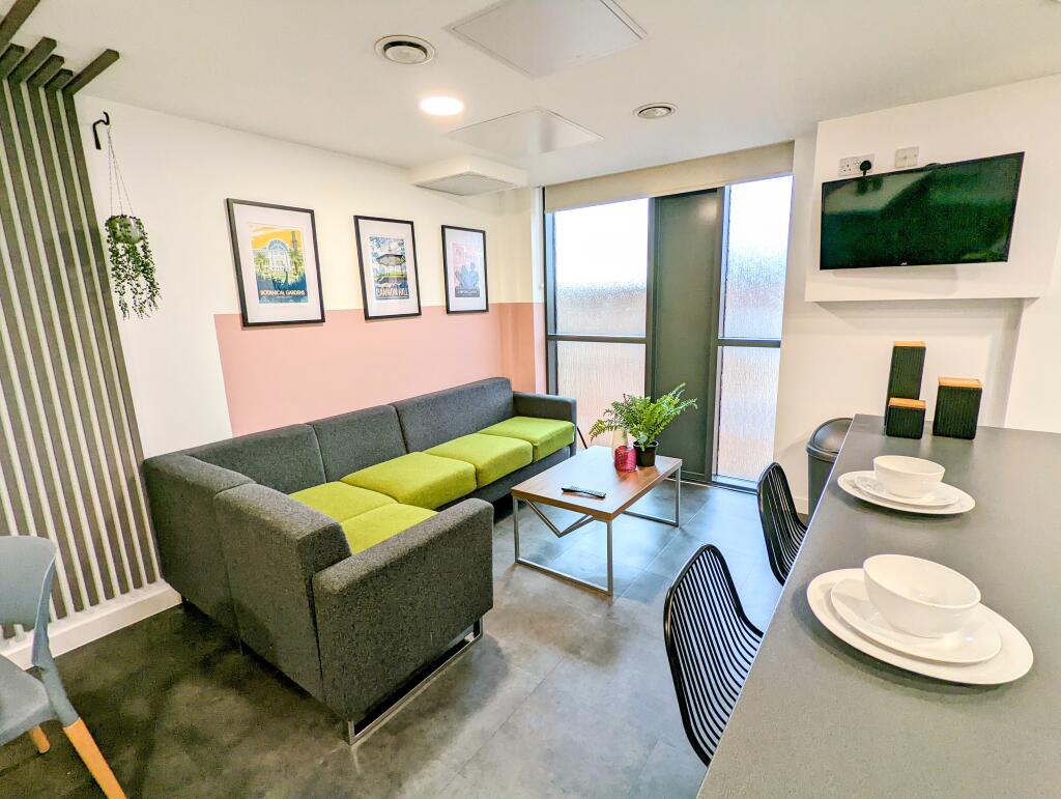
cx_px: 530
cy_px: 400
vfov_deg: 78.2
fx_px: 491
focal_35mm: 16
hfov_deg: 94.4
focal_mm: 2.35
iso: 180
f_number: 2.2
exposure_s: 1/100
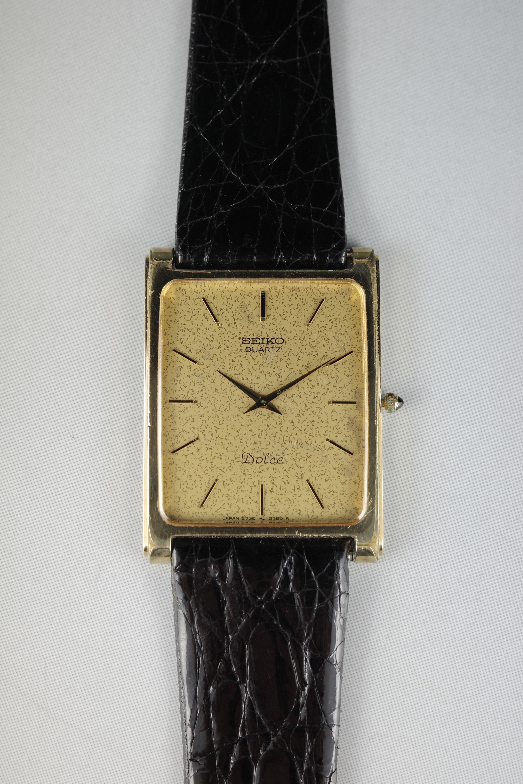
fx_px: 872
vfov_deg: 48.5
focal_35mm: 40
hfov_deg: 33.4
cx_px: 262
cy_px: 392
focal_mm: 26
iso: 200
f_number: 5.6
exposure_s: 1/30
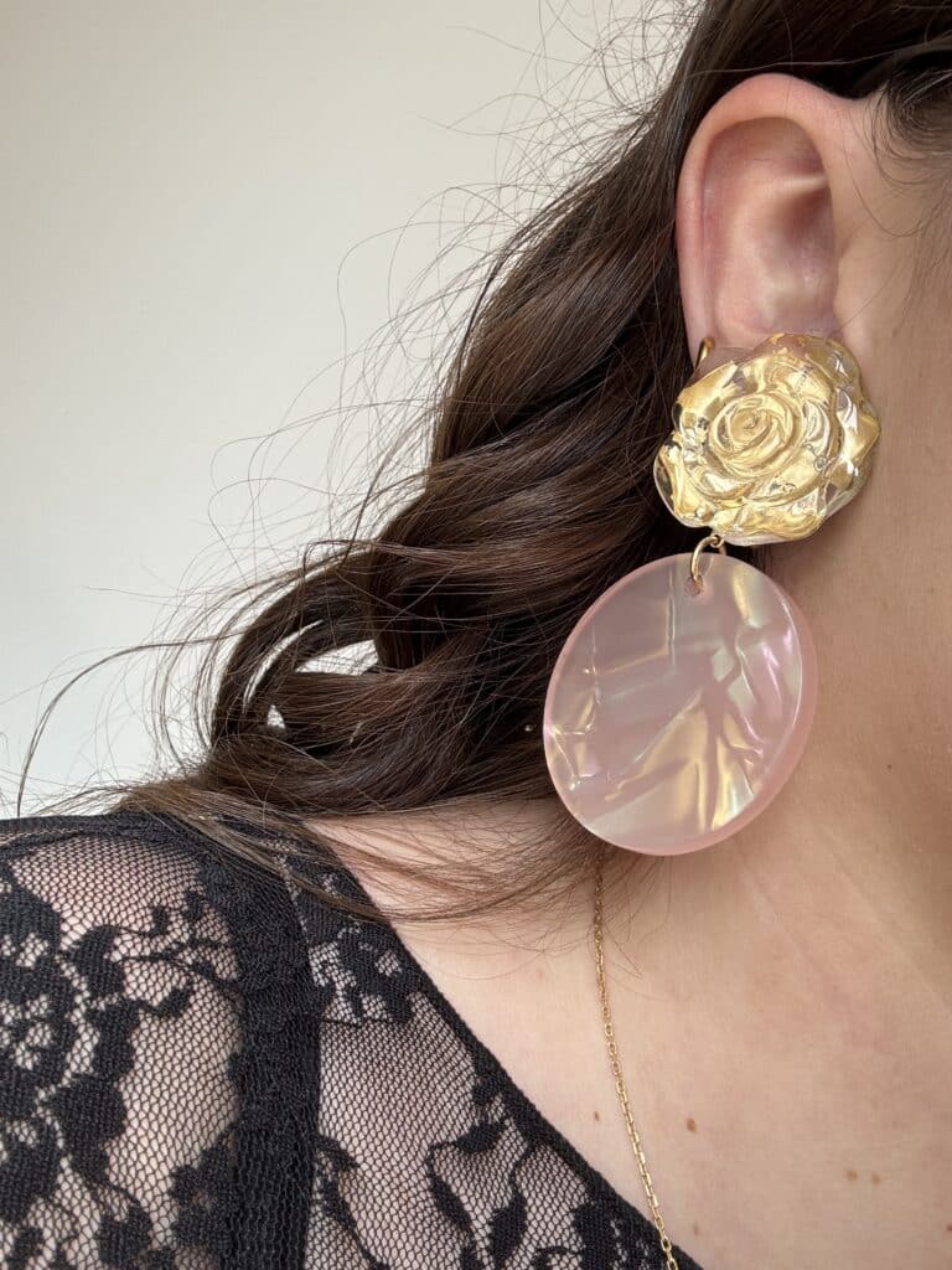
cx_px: 476
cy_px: 635
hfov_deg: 46.8
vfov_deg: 60.0
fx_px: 1100
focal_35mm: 30
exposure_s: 1/121
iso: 32
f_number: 1.9
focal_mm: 2.69
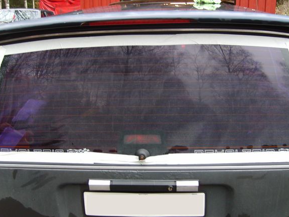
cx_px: 149
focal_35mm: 39
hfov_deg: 47.8
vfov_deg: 36.8
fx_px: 326
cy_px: 110
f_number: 2.8
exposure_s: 1/30
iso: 56
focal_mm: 5.8
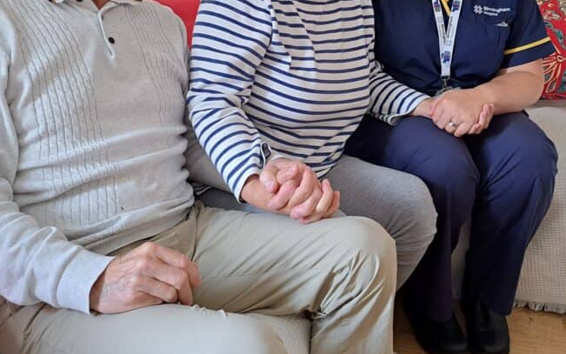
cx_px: 313
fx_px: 617
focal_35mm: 40
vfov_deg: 31.3
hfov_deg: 49.2
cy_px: 80
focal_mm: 5.23
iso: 200
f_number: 1.8
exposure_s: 1/50
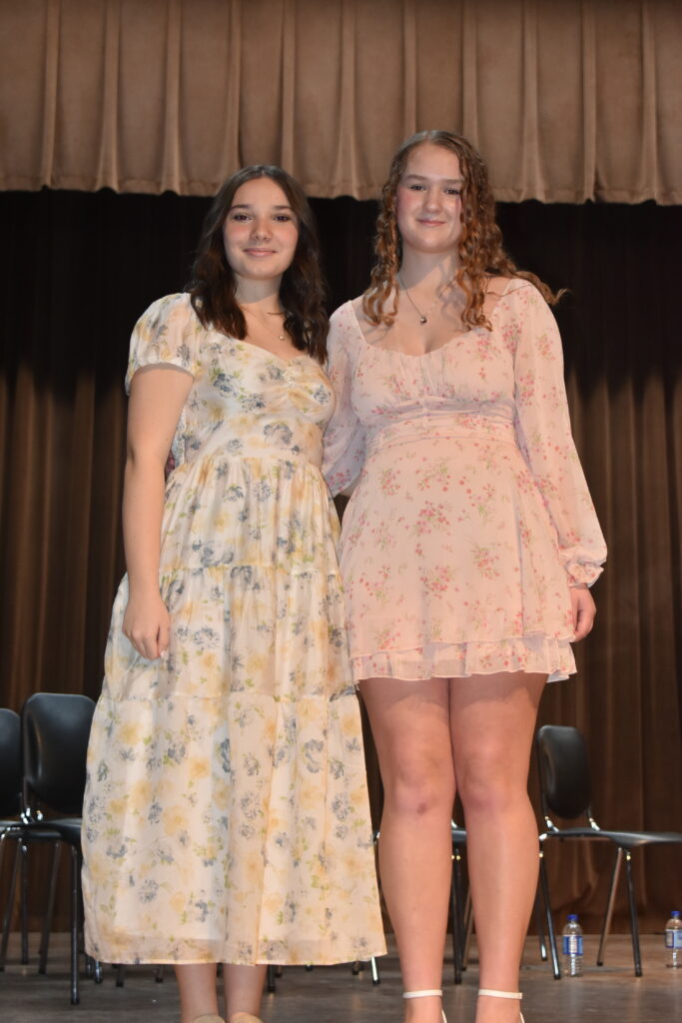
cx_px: 341
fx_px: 2045
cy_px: 512
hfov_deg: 18.9
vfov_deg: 28.1
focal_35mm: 72
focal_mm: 48
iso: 800
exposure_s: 1/60
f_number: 4.2
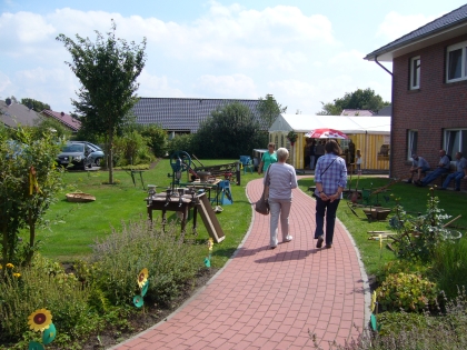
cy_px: 175
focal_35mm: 35
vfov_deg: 40.7
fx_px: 472
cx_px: 234
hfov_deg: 52.6
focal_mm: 5.8
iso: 80
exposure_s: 1/320
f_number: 5.6
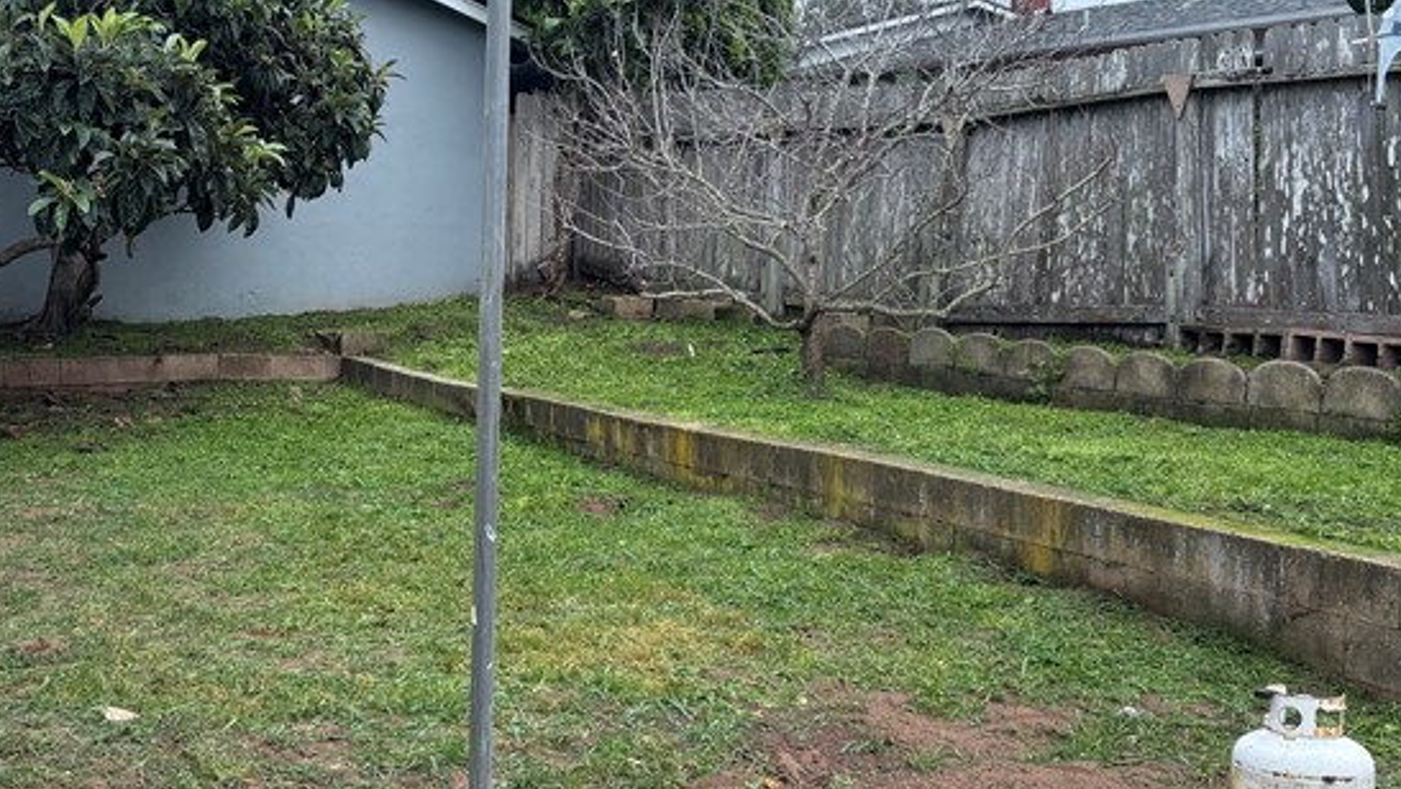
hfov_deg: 38.6
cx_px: 433
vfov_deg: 22.7
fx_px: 1969
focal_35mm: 53
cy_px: 389
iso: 50
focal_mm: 5.96
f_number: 1.6
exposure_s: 1/781
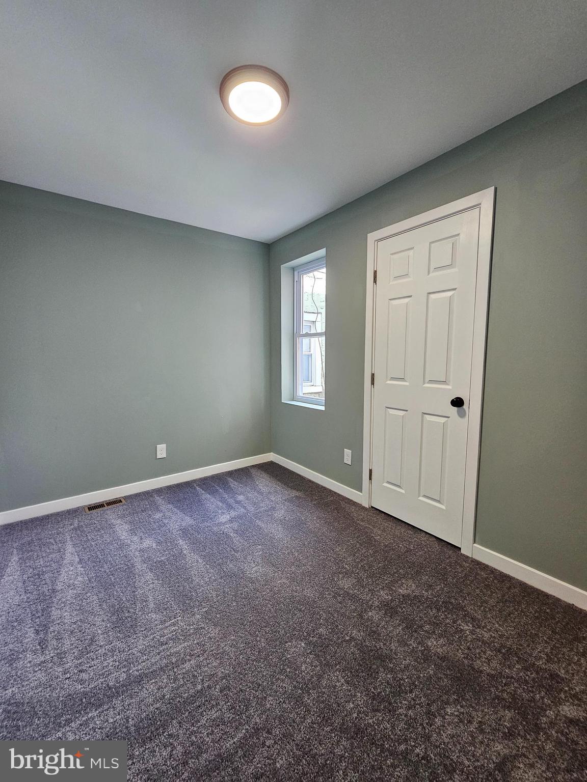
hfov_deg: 89.9
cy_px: 391
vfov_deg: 106.2
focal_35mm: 13
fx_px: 294
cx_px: 294
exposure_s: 1/60
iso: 250
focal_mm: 2.2
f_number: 2.2
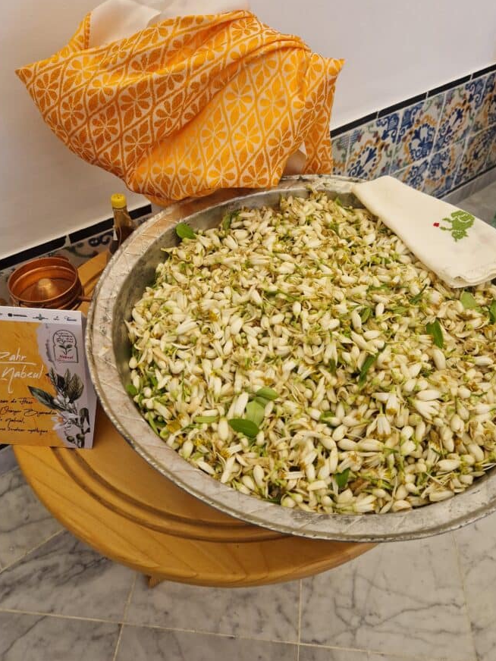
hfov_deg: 51.2
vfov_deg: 64.9
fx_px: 516
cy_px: 276
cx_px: 281
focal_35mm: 27
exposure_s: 1/100
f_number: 1.8
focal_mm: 5.4
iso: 160
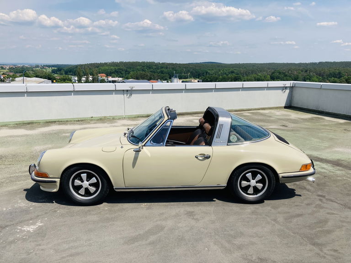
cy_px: 132
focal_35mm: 28
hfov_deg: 63.4
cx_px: 176
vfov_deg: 49.7
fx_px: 284
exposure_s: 1/2703
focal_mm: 3.99
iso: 20
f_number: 1.8
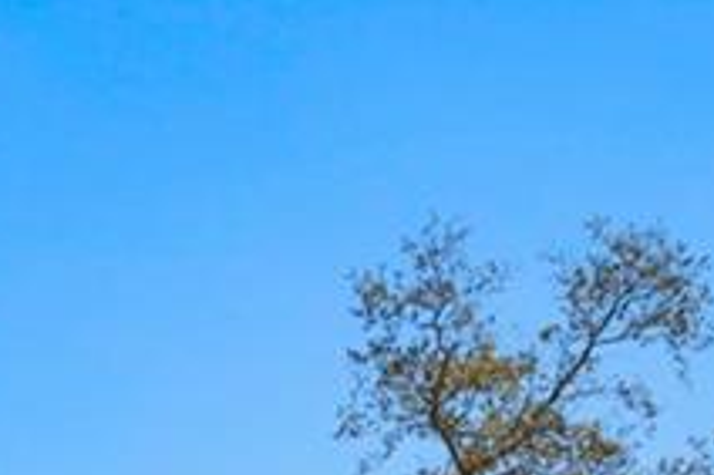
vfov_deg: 4.9
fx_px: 5232
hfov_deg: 6.9
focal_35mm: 264
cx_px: -1553
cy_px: 1630
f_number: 7.1
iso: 500
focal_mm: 35
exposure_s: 1/800
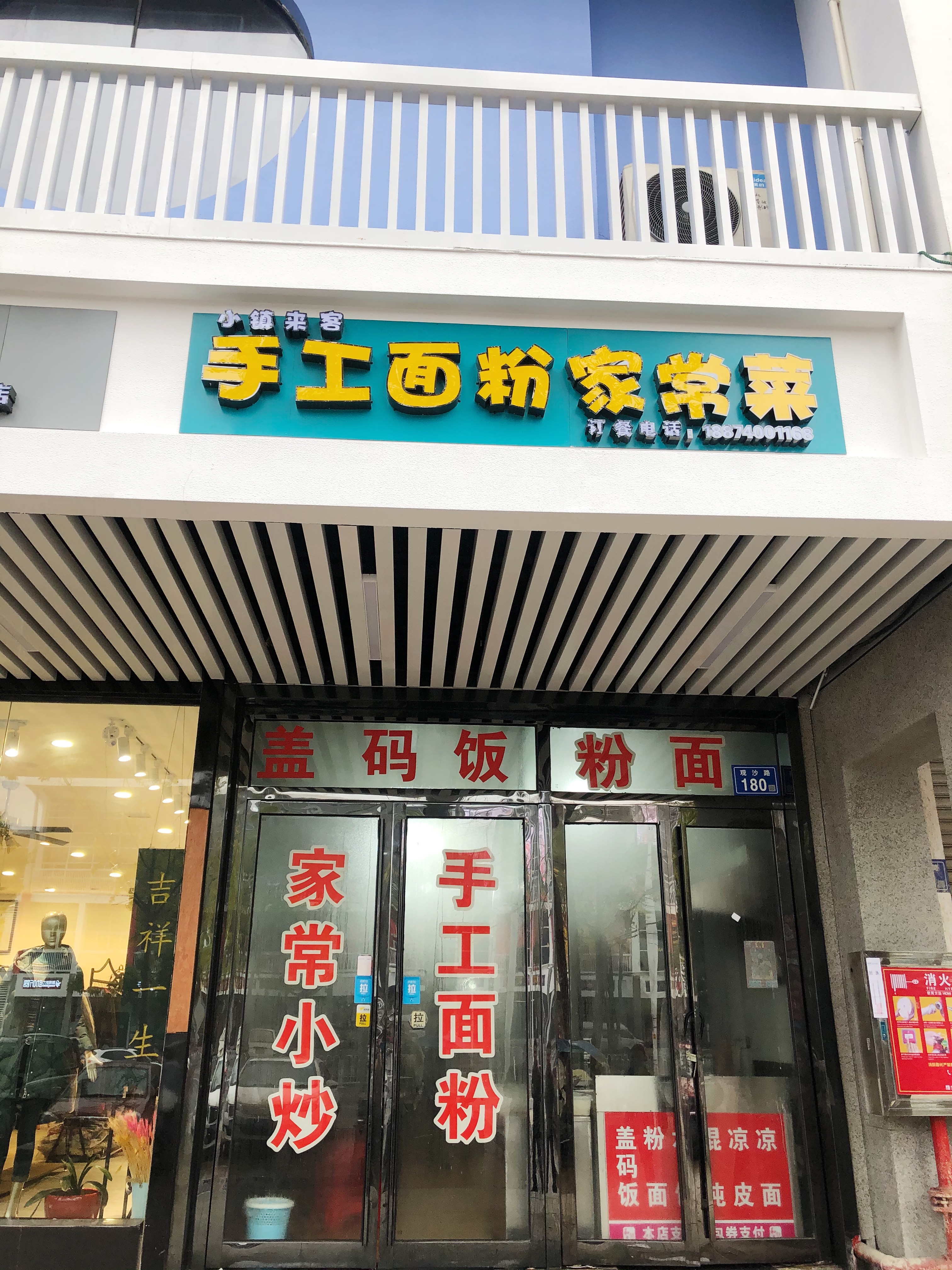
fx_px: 1027
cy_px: 635
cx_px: 476
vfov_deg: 63.4
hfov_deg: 49.7
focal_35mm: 28
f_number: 1.8
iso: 40
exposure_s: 1/120
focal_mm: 4
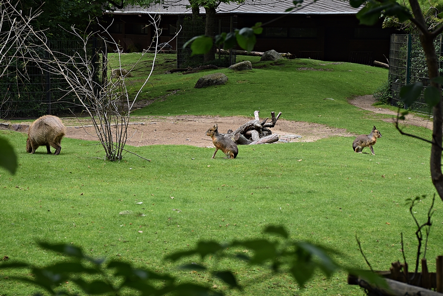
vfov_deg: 12.2
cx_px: 222
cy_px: 148
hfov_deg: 18.2
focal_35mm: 112
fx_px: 1384
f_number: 8
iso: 360
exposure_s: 1/250
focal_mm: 75
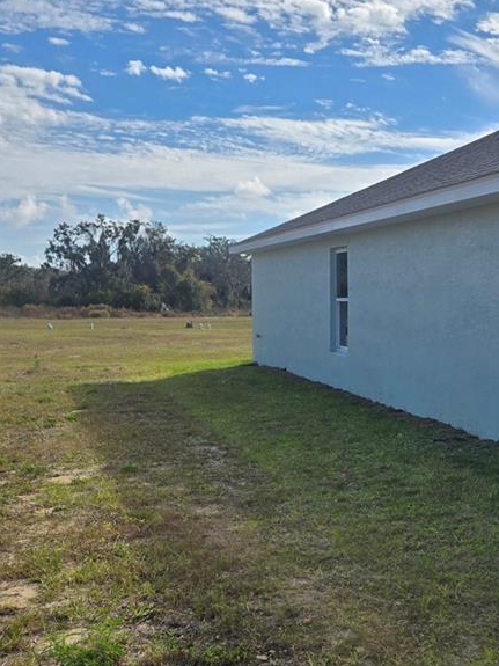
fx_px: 923
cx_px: 491
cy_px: 385
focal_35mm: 48
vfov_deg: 39.6
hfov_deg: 28.5
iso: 25
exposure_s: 1/3134
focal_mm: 5.4
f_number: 1.8
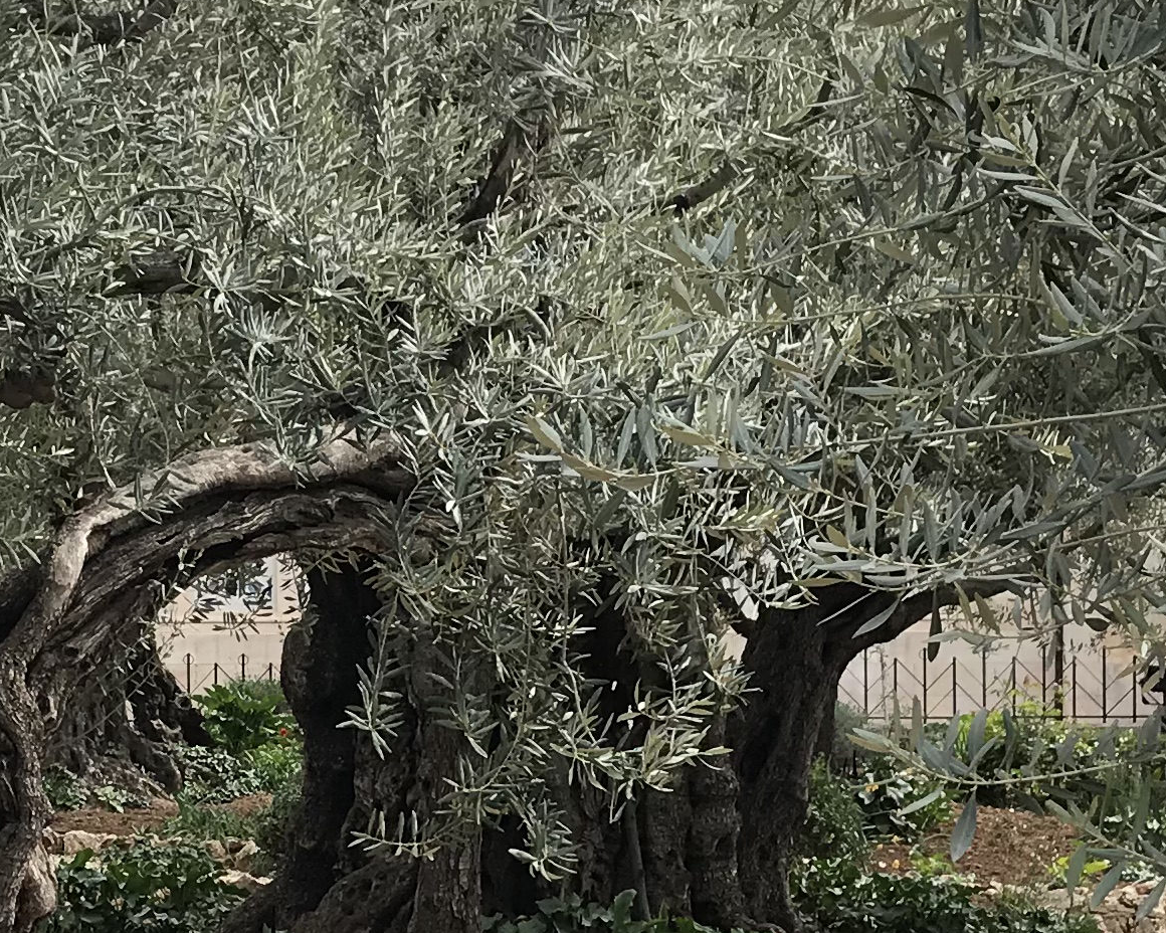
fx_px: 3278
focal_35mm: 95
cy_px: 727
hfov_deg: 19.9
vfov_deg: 16.1
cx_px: 223
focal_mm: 3.99
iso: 20
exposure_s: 1/958
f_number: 1.8
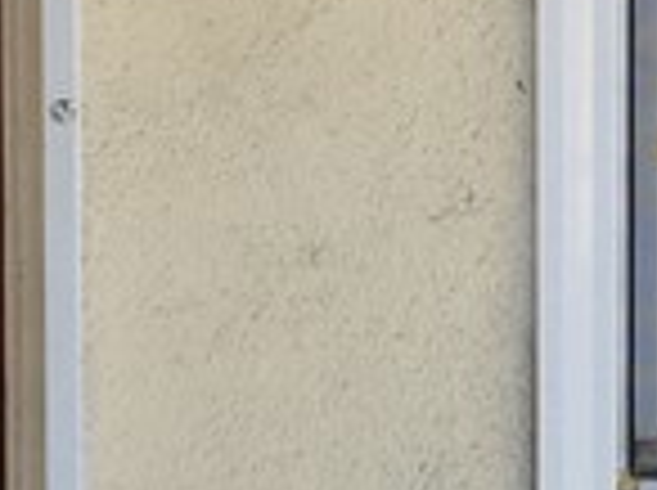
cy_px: 220
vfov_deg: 7.3
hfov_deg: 9.6
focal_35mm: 204
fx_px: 3865
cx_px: 819
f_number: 2.2
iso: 25
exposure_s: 1/214
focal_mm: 4.15
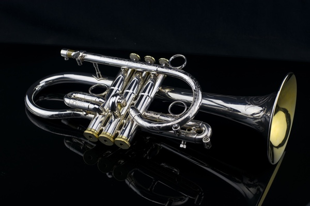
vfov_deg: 18.2
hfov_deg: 27.0
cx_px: 155
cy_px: 103
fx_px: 646
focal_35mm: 75
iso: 100
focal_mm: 50
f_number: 5.6
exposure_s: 1/100
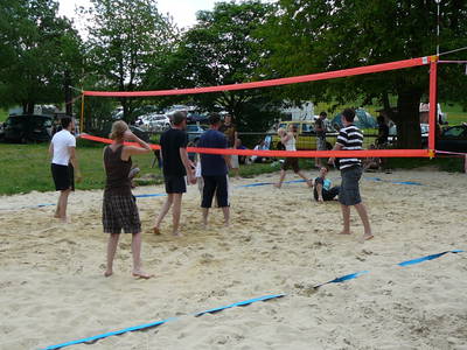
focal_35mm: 49
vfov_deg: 29.7
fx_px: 661
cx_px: 234
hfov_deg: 38.9
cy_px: 175
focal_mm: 5.8
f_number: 3
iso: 80
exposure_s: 1/640
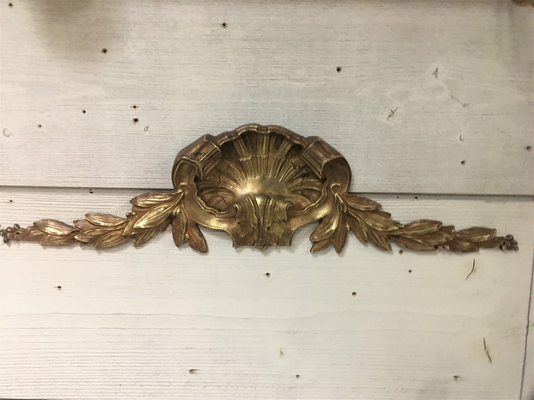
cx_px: 267
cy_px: 200
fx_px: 447
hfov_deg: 61.7
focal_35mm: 29
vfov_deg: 48.2
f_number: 2.2
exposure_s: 1/33
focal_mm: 4.15
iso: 200
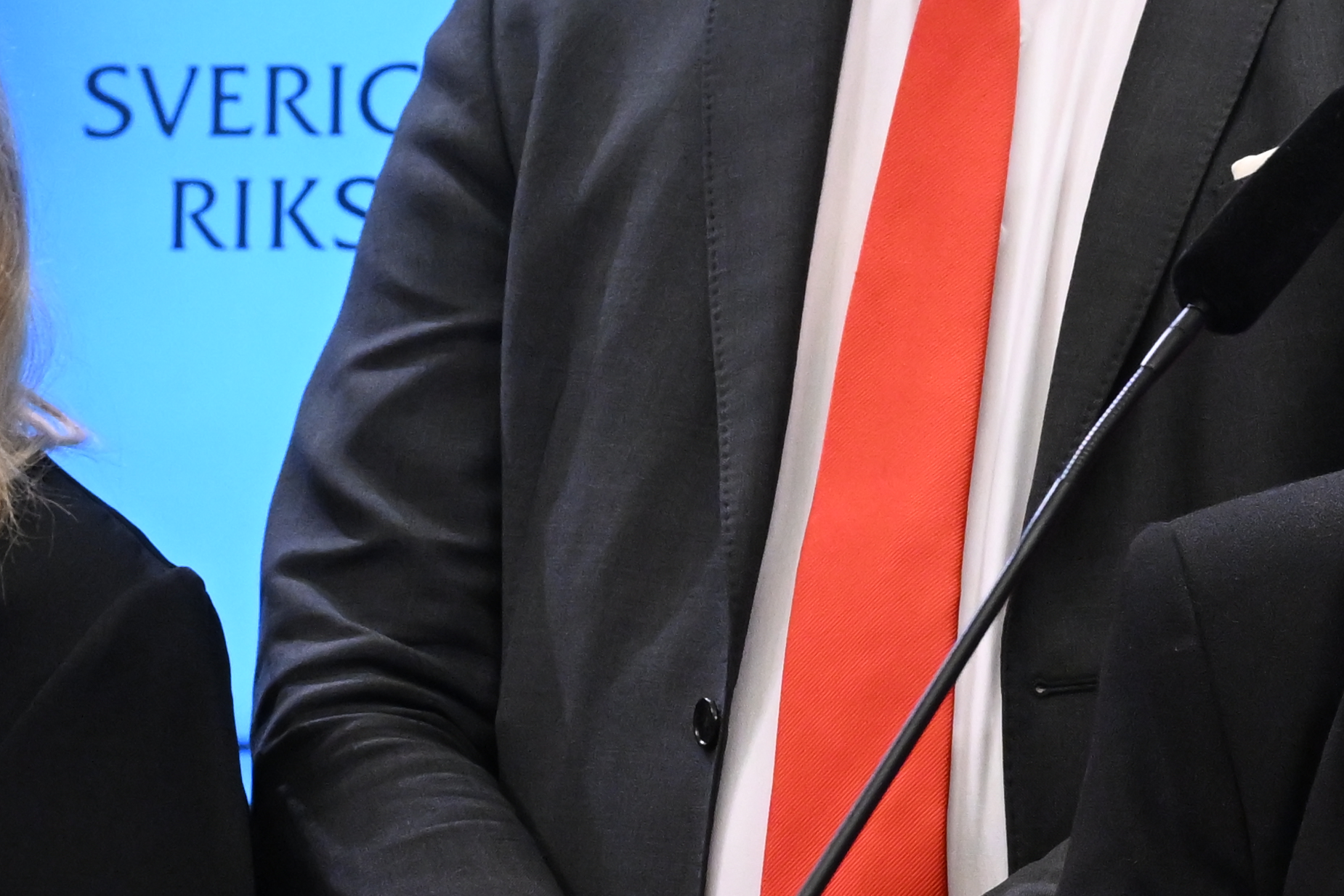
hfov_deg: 8.6
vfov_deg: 5.9
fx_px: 8662
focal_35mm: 232
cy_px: 663
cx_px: 2278
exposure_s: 1/200
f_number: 5.6
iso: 2500
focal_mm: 52
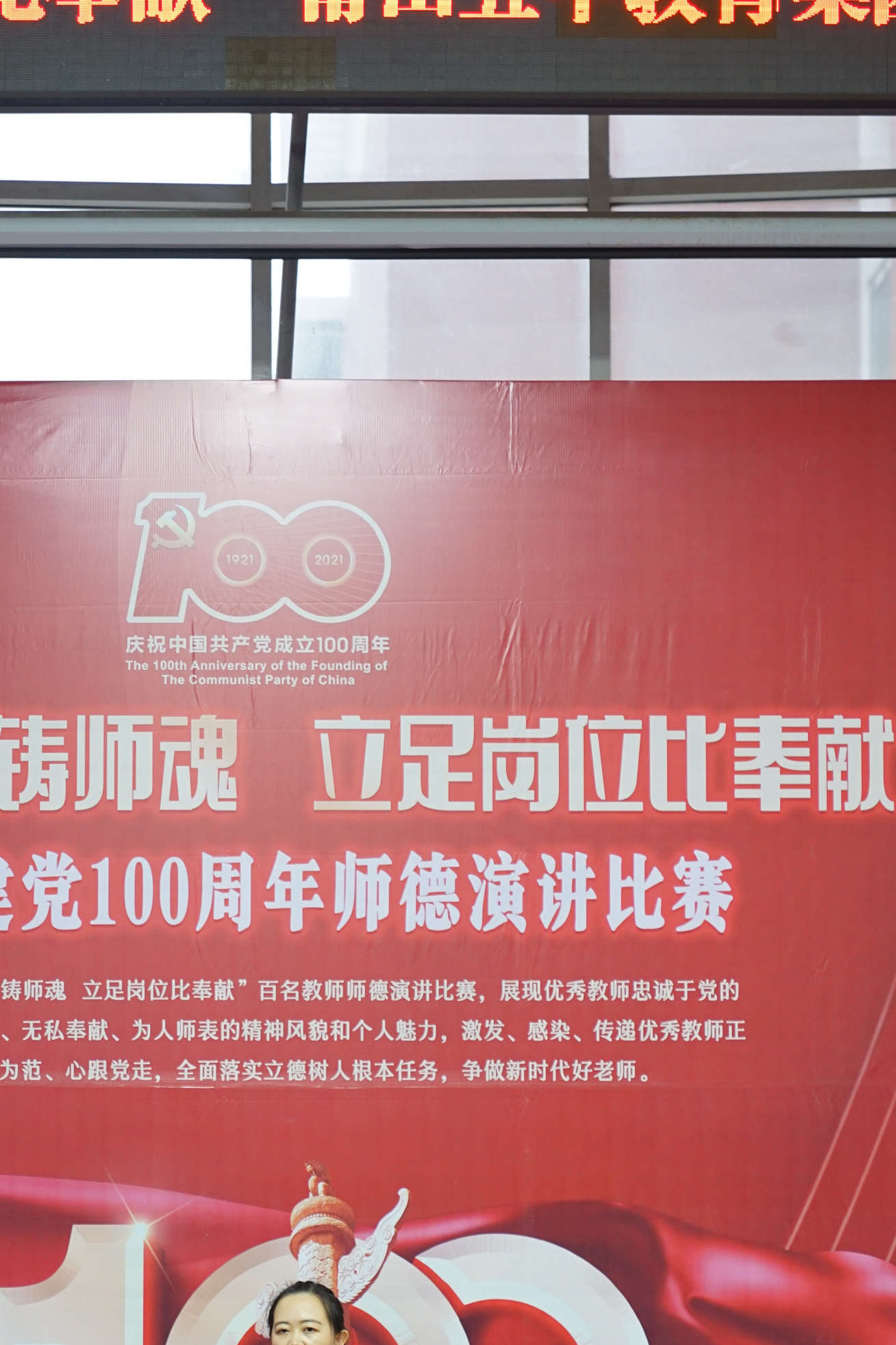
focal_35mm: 107
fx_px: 3996
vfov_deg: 19.0
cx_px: 279
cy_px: 987
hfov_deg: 12.8
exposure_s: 1/80
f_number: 2.8
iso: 800
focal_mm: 70
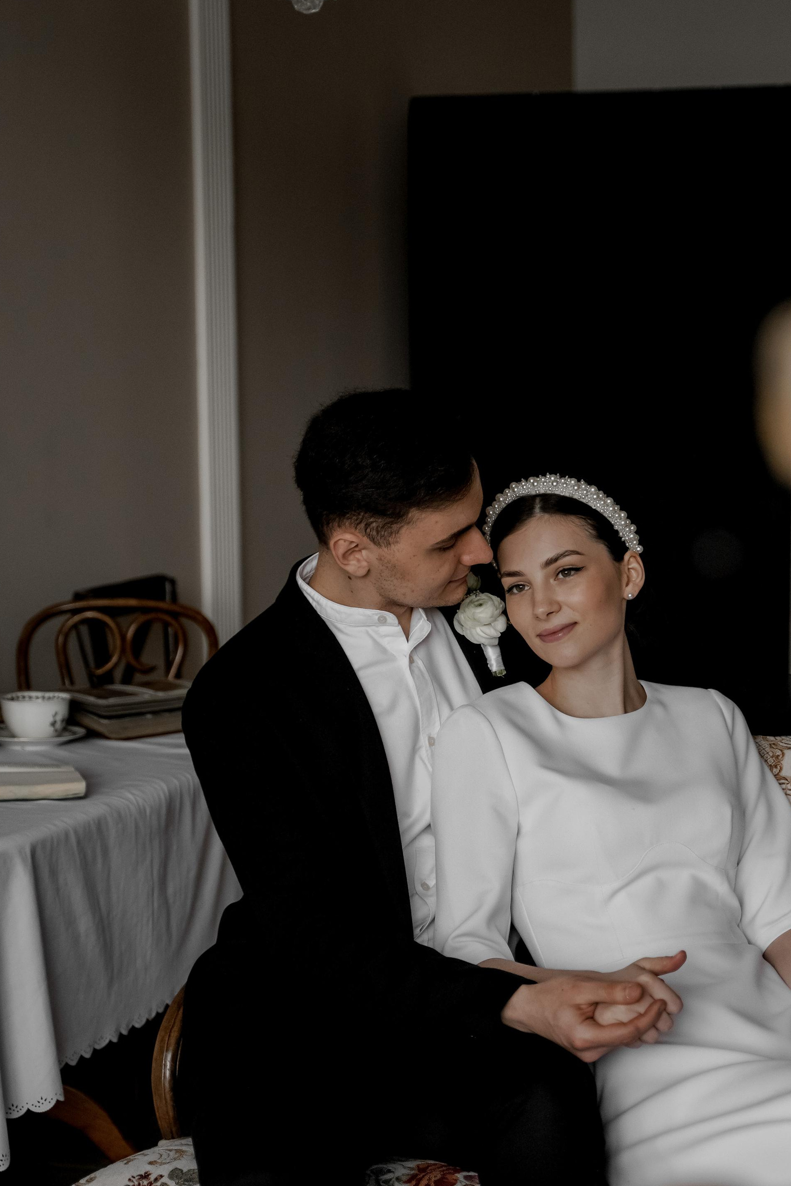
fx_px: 2636
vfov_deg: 25.3
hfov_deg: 17.0
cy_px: 690
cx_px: 493
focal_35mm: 80
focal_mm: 56
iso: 800
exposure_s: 1/320
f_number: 2.8
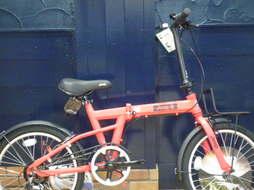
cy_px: 110
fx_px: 425
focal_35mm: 58
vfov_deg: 25.2
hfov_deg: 33.2
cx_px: 123
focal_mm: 8.3
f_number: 3.4
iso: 800
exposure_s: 1/40
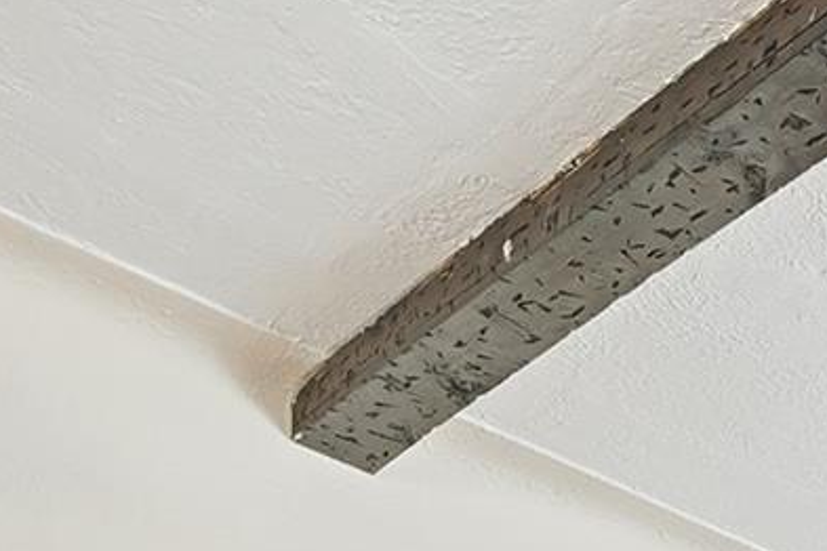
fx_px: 1677
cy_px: 1355
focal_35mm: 73
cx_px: 1359
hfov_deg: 21.4
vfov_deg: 13.3
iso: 100
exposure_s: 1/20
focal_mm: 14
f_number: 11
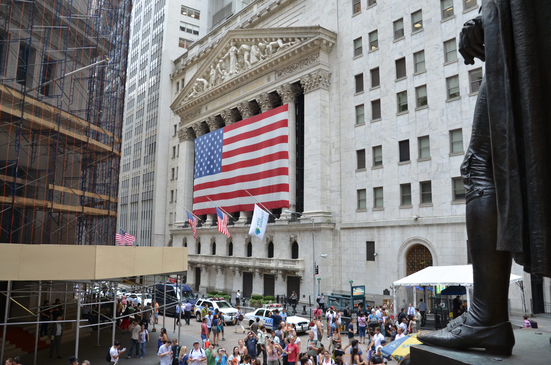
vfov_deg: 47.7
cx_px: 276
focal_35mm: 27
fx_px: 412
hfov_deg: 67.5
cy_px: 182
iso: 125
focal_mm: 18
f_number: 4
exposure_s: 1/40
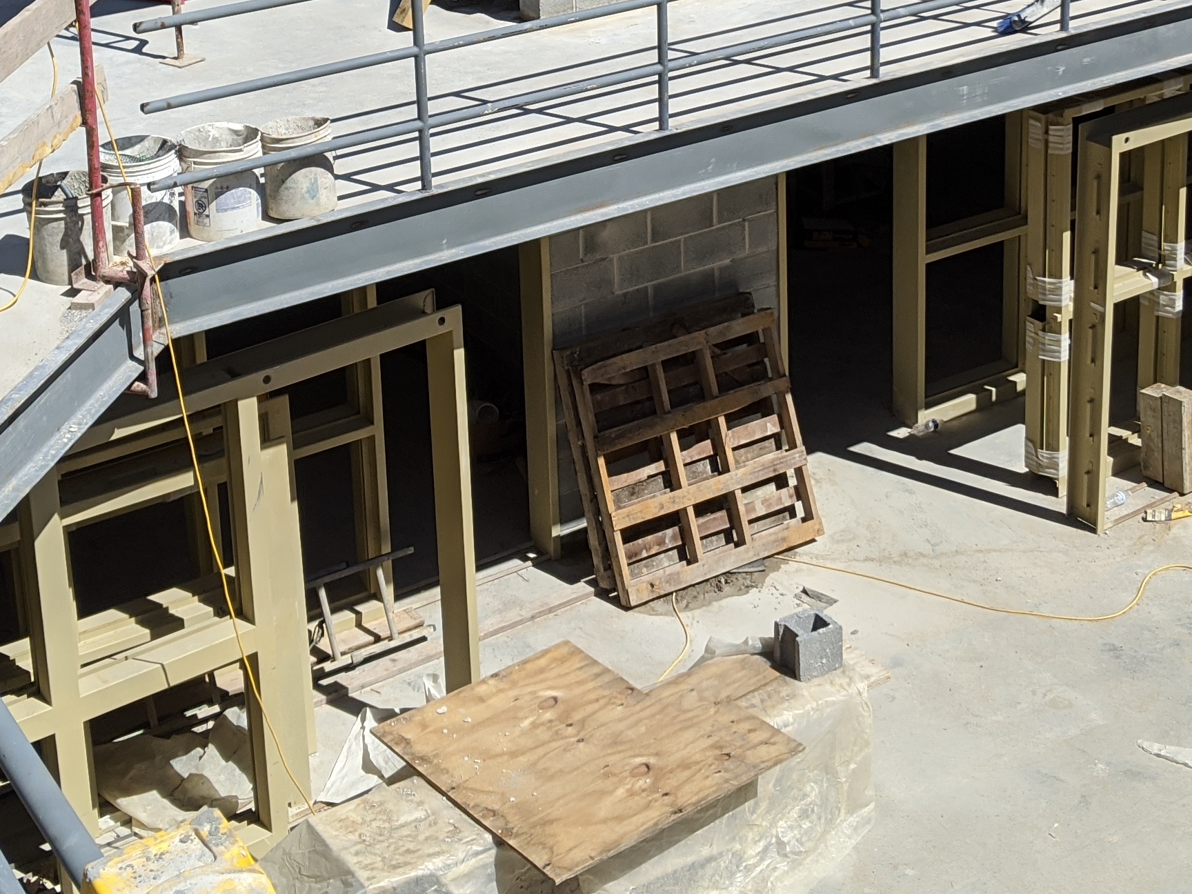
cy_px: 3
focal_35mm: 63
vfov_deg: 22.4
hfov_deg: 30.7
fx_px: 2169
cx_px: 576
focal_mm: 4.44
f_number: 1.8
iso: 67
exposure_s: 1/3906
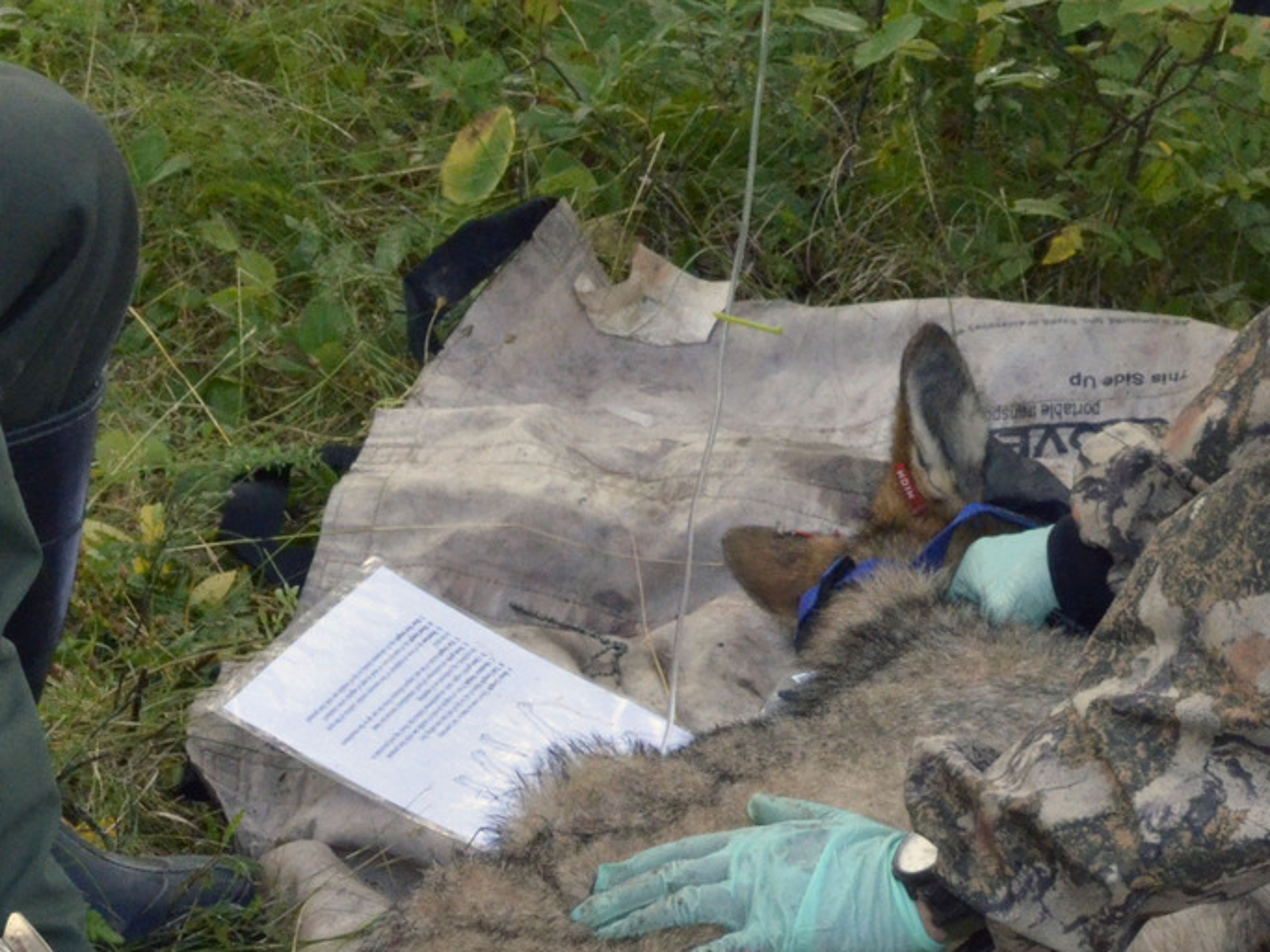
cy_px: 647
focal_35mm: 147
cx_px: 313
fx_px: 5407
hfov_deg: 13.4
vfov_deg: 10.1
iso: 2500
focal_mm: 35
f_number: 14
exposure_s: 1/250
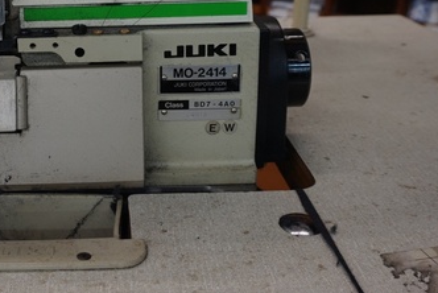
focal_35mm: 52
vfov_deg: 25.3
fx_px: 633
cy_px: 36
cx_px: 99
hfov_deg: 37.0
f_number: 4
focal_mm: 16
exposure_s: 1/60
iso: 320
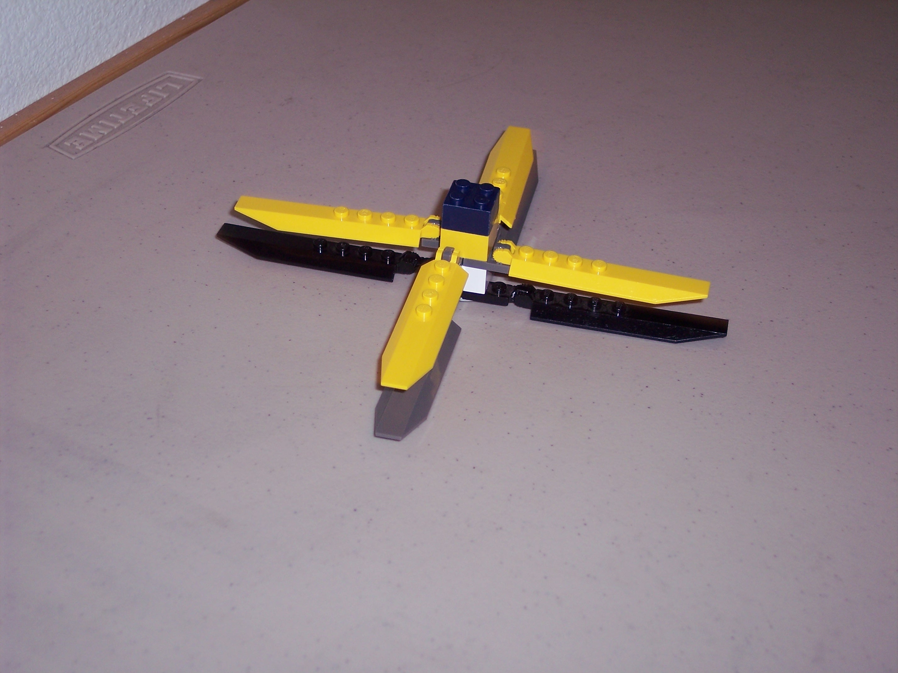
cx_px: 449
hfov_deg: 29.8
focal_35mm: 65
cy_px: 336
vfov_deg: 22.6
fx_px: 1686
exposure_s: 1/90
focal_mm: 13.3
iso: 100
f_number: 3.4
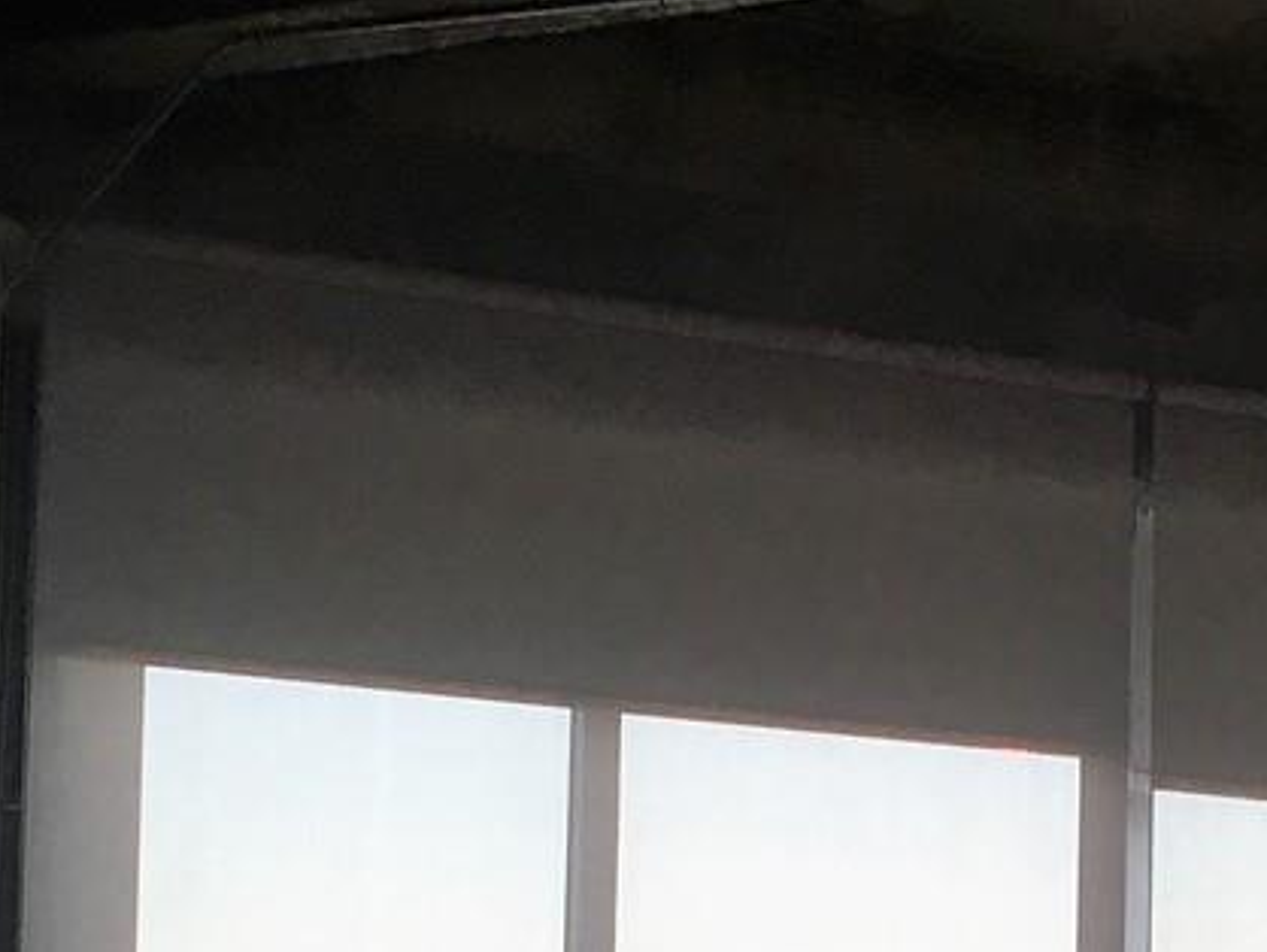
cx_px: 1100
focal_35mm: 111
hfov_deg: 17.5
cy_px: 1282
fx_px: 4065
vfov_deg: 12.9
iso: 50
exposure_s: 1/30
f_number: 2.2
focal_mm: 4.15
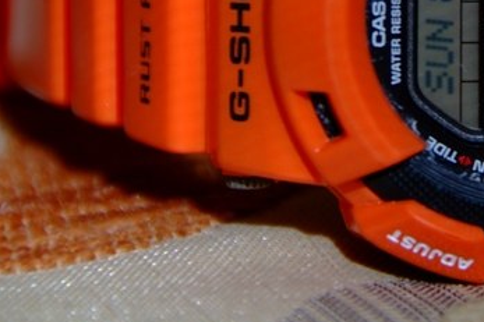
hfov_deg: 3.0
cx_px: 512
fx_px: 9285
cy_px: -22
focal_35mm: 691
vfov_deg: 2.0
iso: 200
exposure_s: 1/8
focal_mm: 200
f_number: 5.6
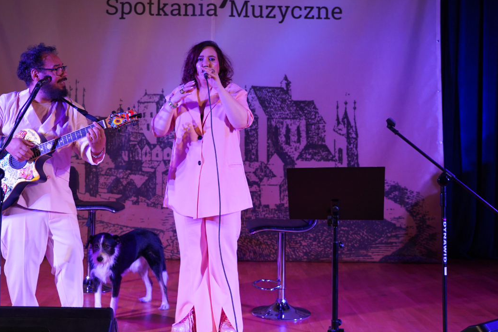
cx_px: 213
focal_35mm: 46
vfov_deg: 29.2
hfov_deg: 42.6
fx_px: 636
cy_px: 136
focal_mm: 37
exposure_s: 1/160
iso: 2000
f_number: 4
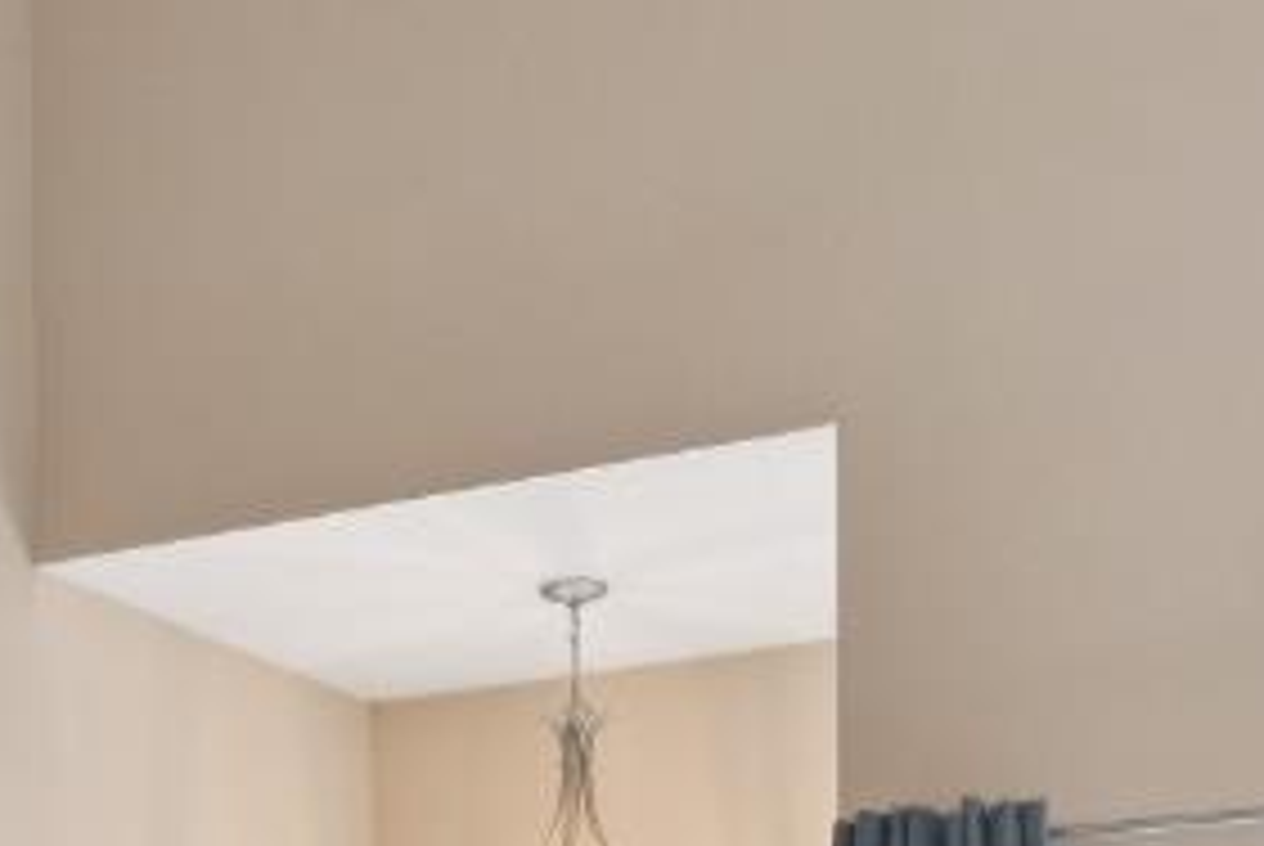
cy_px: 1526
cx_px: 382
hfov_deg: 21.1
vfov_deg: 12.9
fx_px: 3374
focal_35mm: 96
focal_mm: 18
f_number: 11
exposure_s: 1/5
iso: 320
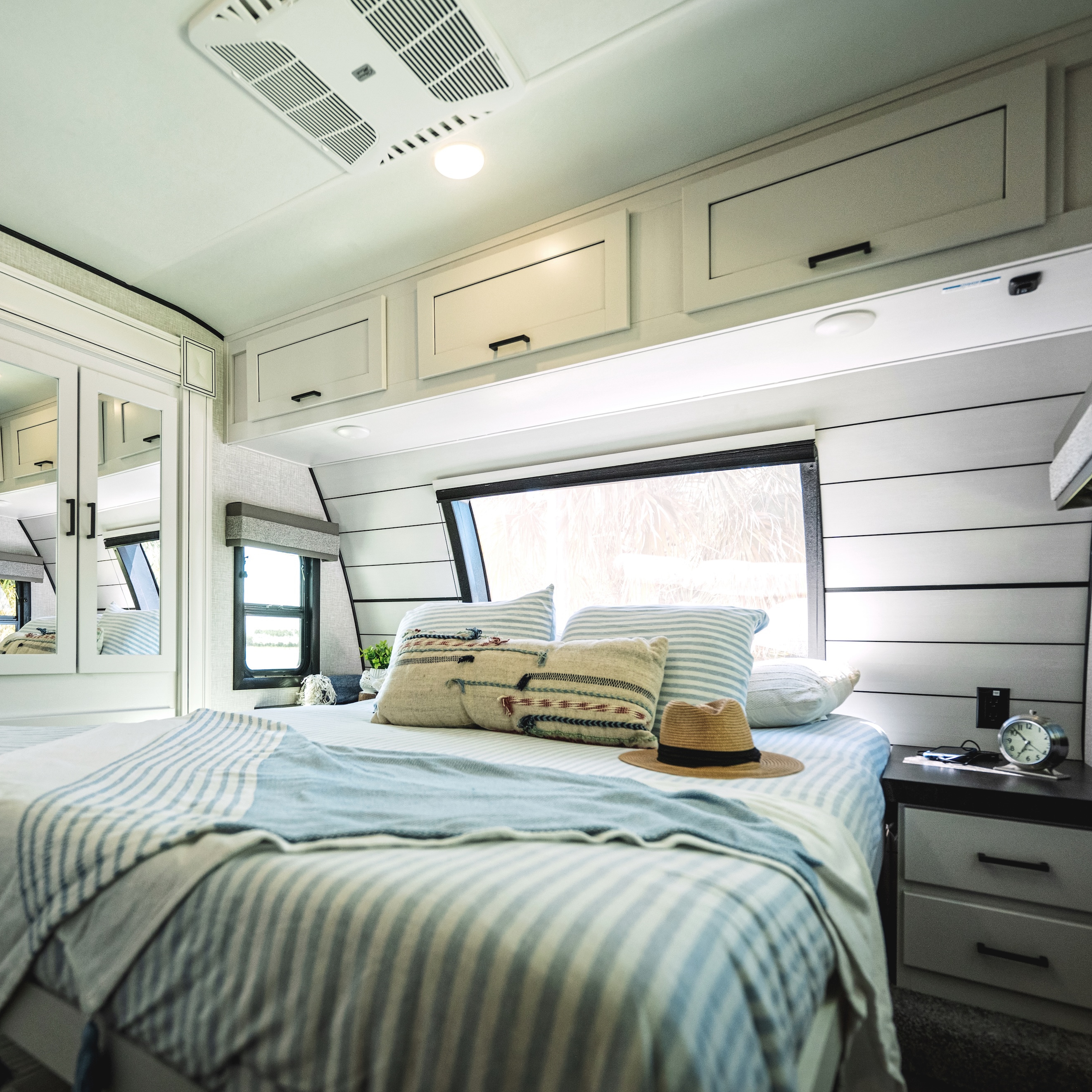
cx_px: 413
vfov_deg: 78.7
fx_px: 665
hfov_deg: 77.4
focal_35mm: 19
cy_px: 550
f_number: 2.8
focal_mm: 14.5
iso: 400
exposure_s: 1/200
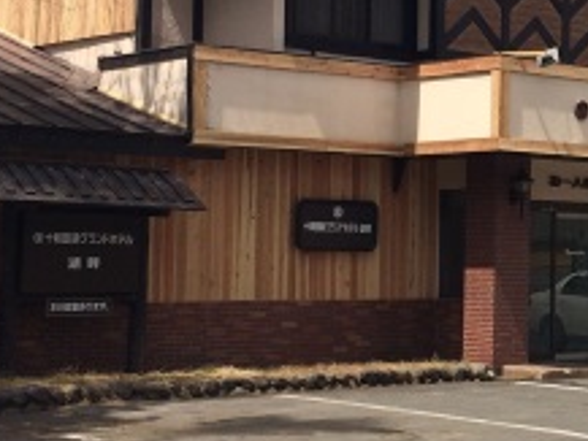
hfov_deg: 19.6
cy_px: 192
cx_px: 667
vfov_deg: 15.6
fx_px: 1615
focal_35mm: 95
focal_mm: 4.15
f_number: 2.2
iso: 32
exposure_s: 1/2933
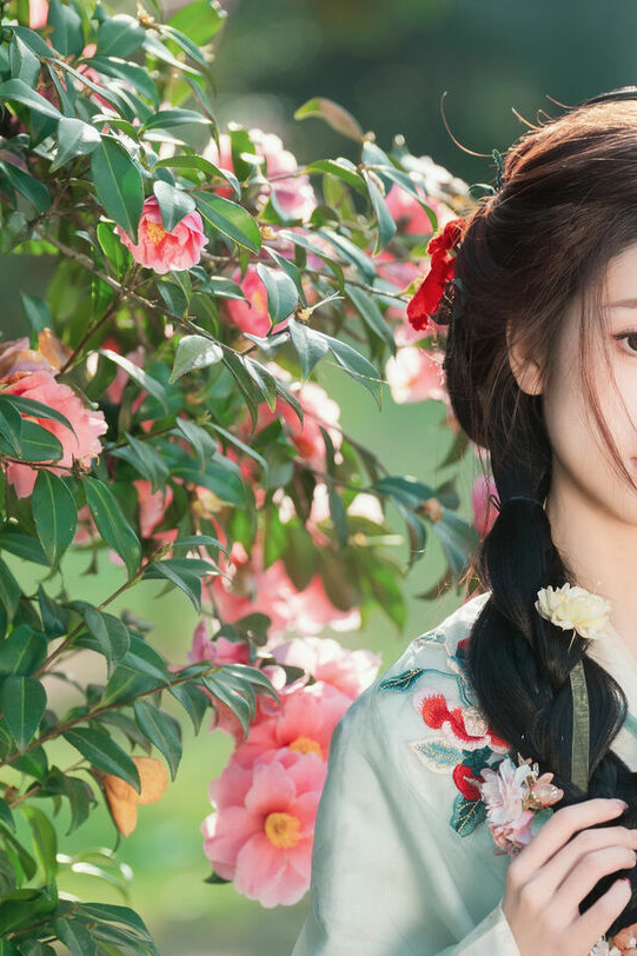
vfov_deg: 7.8
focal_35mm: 262
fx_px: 6956
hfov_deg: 5.2
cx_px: 546
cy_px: 824
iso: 125
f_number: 2.8
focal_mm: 135
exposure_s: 1/320
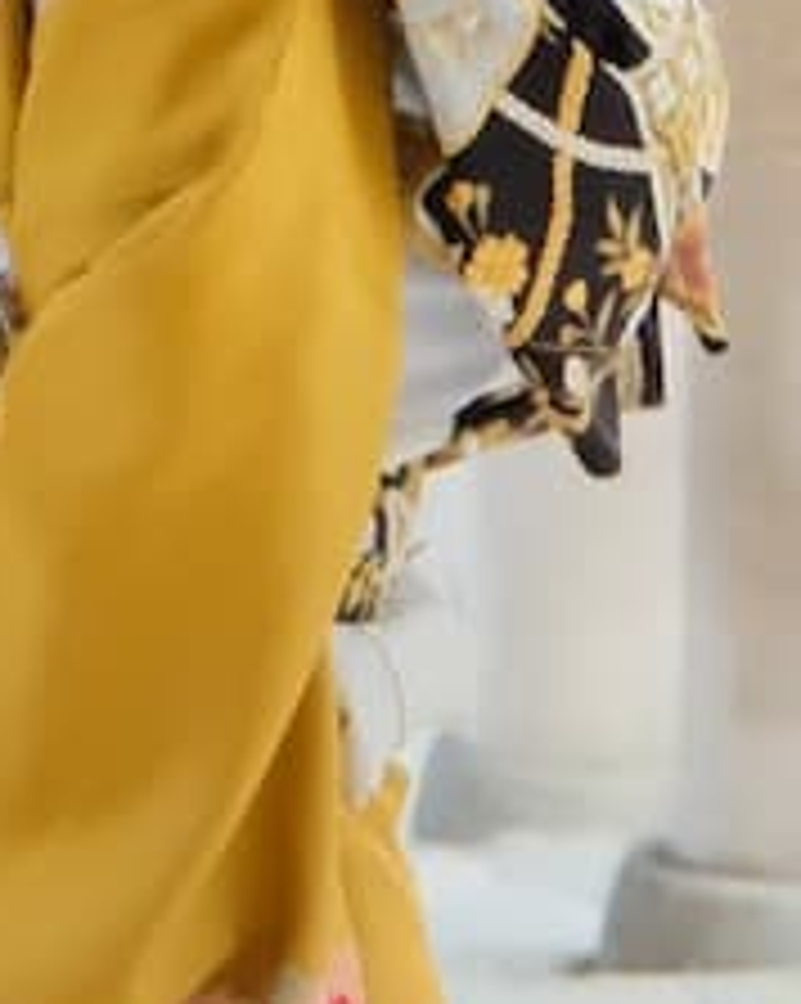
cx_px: -266
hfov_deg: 1.7
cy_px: -1202
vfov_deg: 2.2
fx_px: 26261
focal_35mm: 885
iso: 3200
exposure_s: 1/80
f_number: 5.6
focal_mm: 70
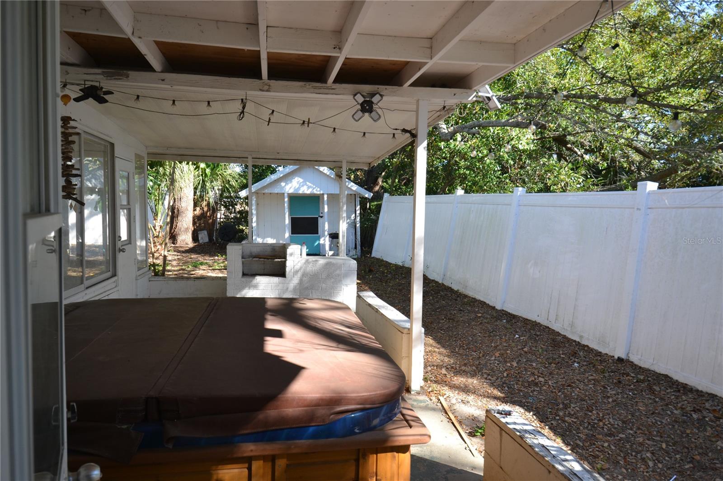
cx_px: 362
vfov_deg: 56.1
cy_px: 240
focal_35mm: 22
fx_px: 452
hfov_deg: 77.3
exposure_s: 1/125
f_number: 5.6
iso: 200
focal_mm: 15
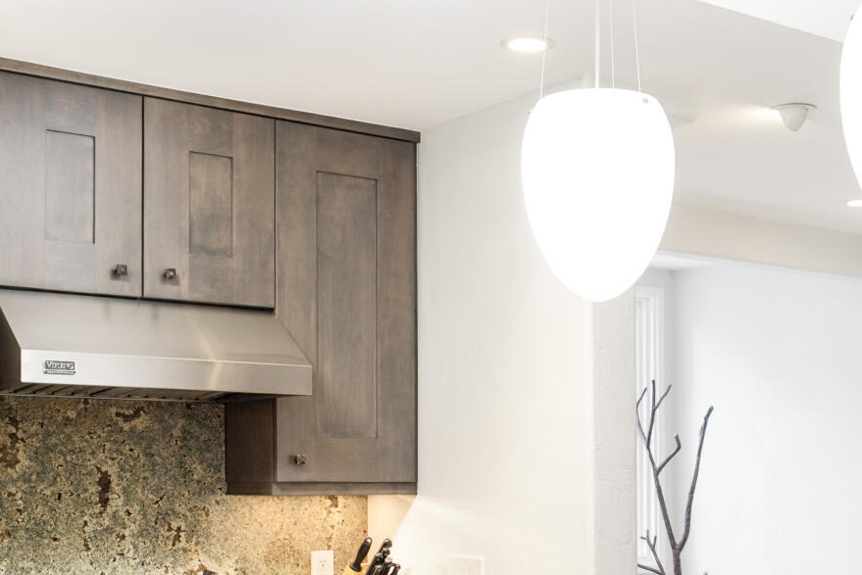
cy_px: 512
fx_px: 1389
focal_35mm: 58
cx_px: 536
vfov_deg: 22.8
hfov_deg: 34.3
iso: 640
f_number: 7.1
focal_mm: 17
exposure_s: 1/13
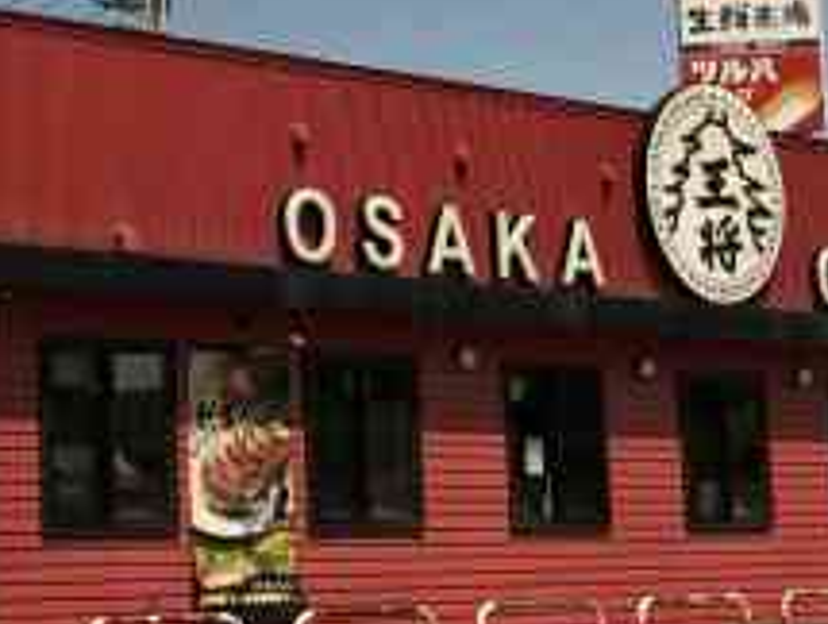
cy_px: 179
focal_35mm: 91
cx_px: 35
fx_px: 2180
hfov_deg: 20.9
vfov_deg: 16.2
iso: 25
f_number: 1.8
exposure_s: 1/3690
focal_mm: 4
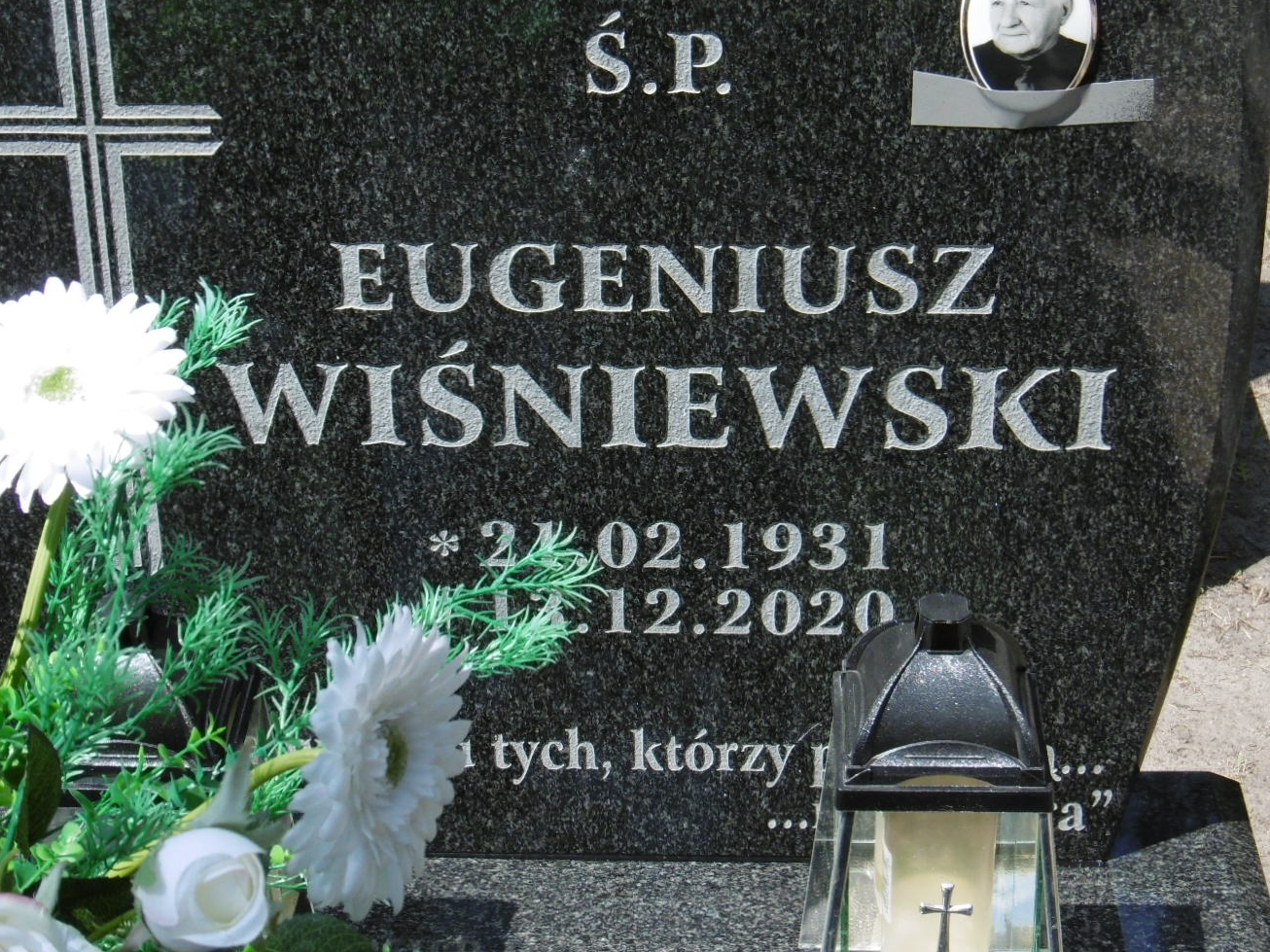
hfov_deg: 24.4
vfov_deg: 18.4
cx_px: 648
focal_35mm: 80
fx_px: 2935
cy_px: 338
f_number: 4
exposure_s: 1/500
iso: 100
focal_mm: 9.2
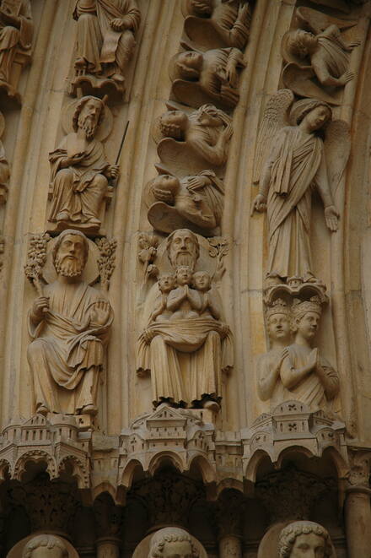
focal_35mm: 105
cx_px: 186
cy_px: 279
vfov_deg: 19.5
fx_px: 1625
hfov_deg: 13.0
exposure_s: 1/60
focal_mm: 70
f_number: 4.5
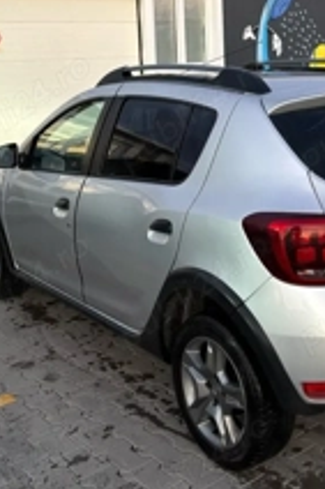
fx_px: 692
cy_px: 141
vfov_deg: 38.2
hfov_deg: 26.1
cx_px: 240
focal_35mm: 51
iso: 200
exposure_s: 1/50
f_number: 1.6
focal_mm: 5.96
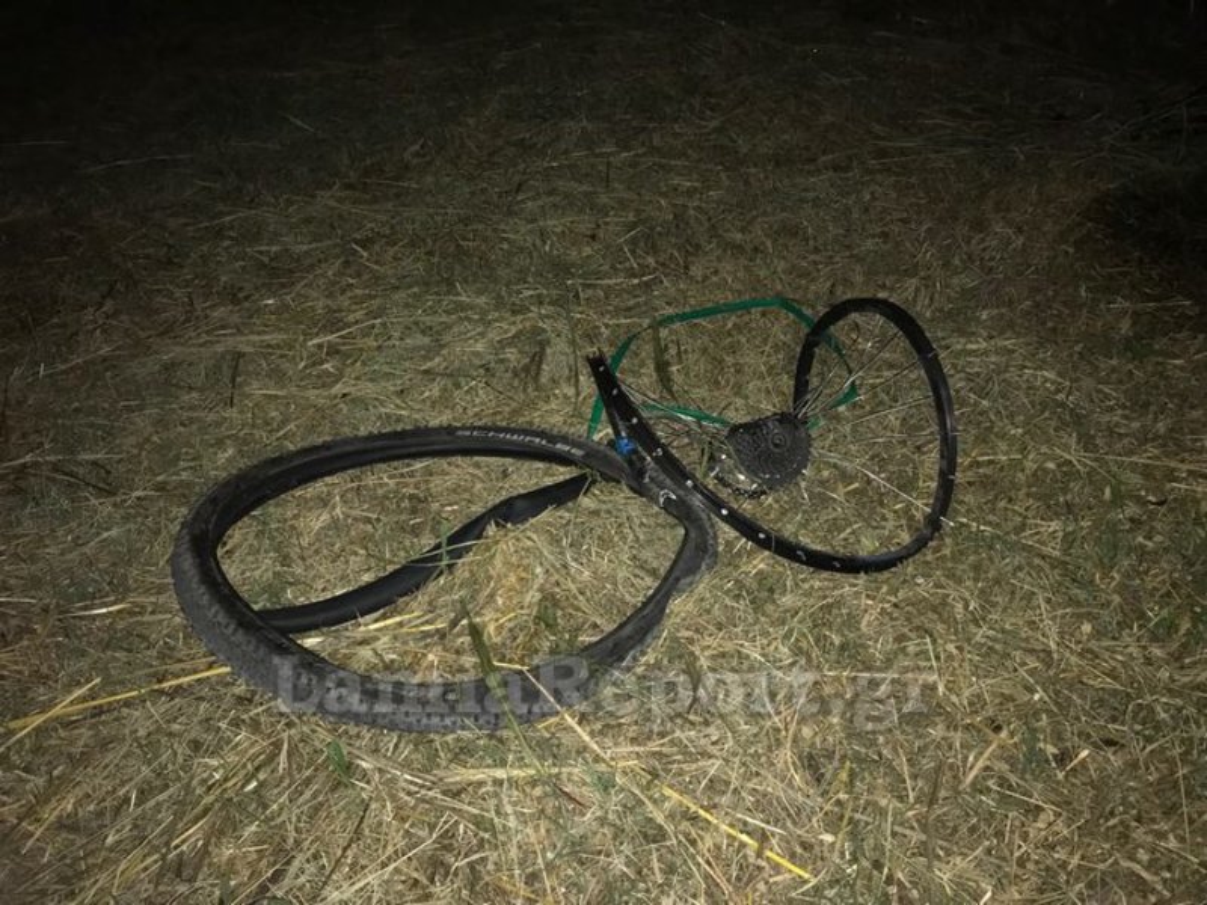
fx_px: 976
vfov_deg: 49.7
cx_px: 604
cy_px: 452
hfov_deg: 63.4
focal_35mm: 28
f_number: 1.8
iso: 80
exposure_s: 1/17
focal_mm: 3.99
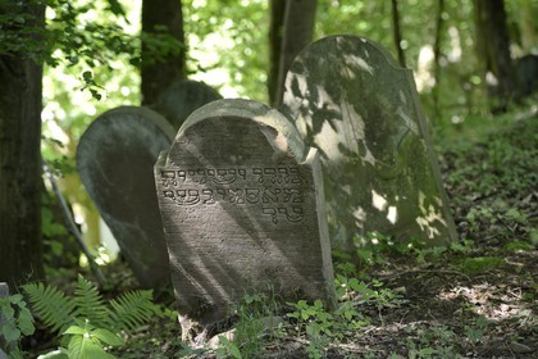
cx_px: 269
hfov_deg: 16.8
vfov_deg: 11.2
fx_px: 1823
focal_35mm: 122
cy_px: 180
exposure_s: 1/100
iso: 800
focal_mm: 122
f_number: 4
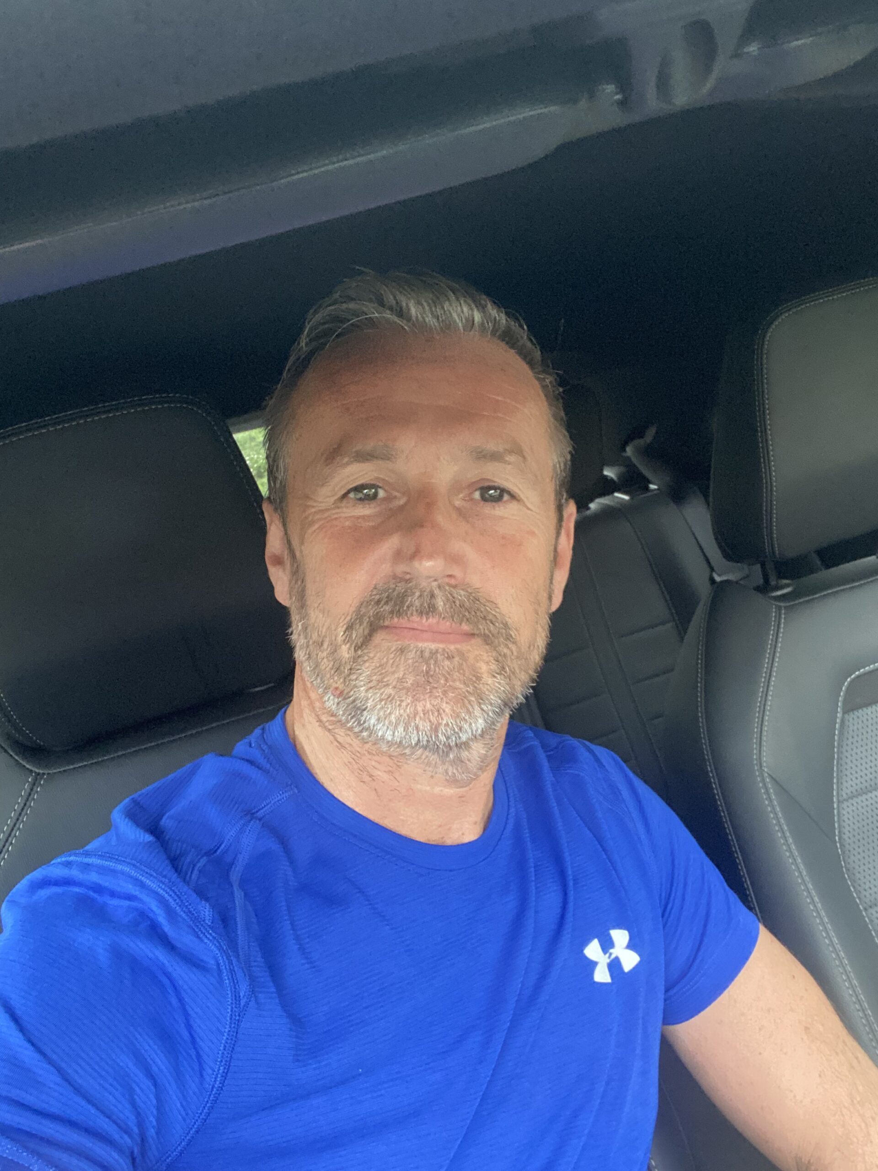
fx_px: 1015
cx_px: 439
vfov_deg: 60.0
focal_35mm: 30
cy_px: 586
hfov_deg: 46.8
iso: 400
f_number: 2.2
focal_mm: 2.71
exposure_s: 1/39
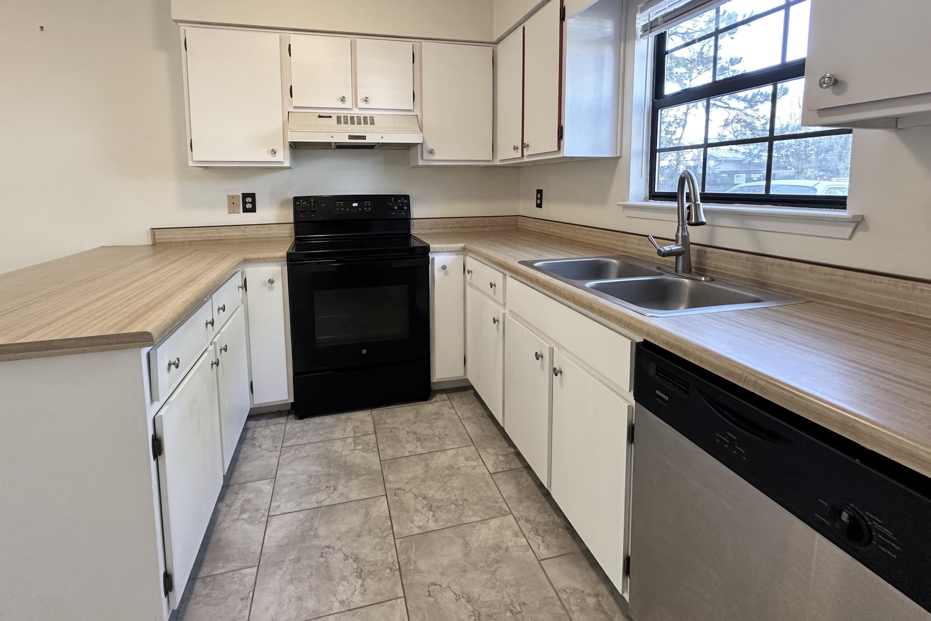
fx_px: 440
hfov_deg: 93.2
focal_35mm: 17
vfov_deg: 69.1
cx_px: 438
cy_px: 225
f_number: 2.2
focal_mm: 2.22
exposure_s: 1/60
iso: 160
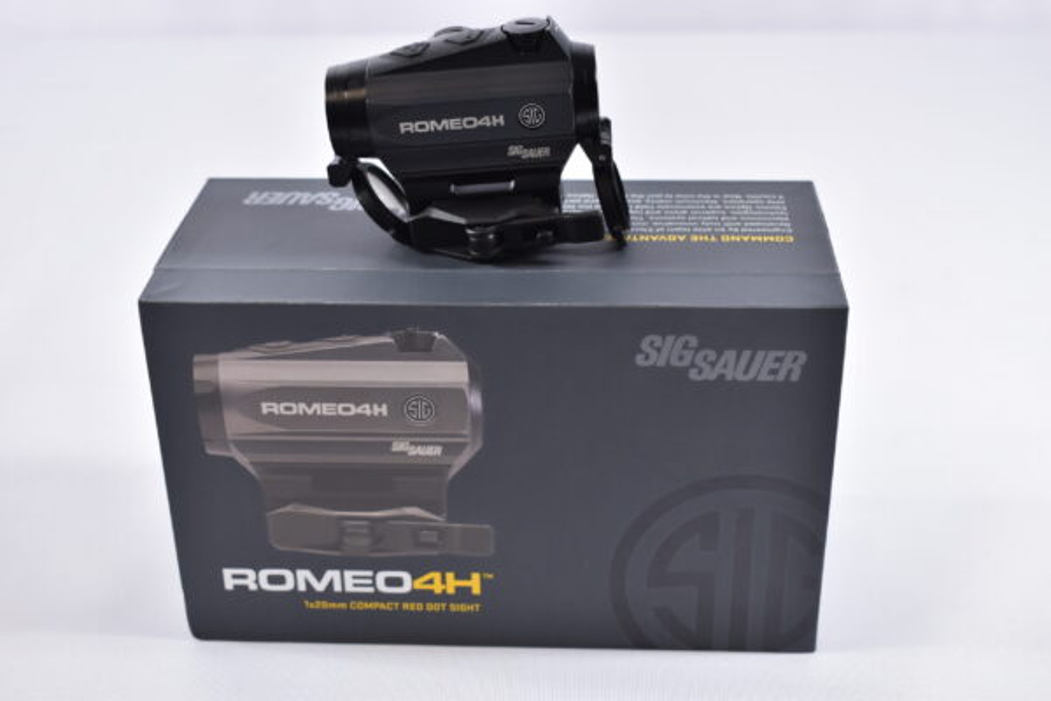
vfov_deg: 25.8
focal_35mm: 52
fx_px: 1533
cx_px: 526
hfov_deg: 37.9
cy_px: 350
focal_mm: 35
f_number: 5
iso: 640
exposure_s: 1/50
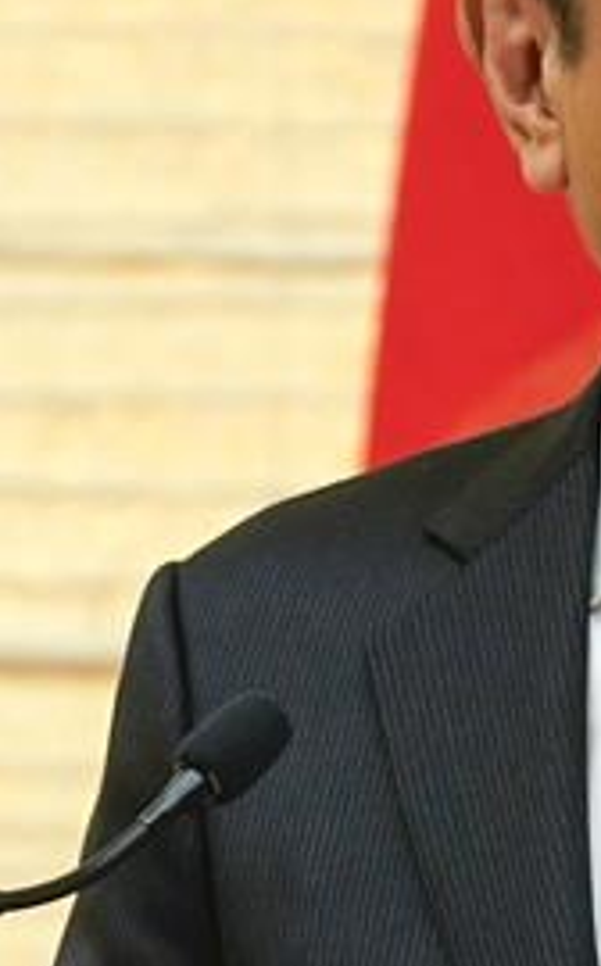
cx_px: 927
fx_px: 20928
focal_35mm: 796
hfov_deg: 1.6
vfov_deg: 2.6
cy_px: 224
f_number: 6.3
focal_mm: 324
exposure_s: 1/320
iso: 2000
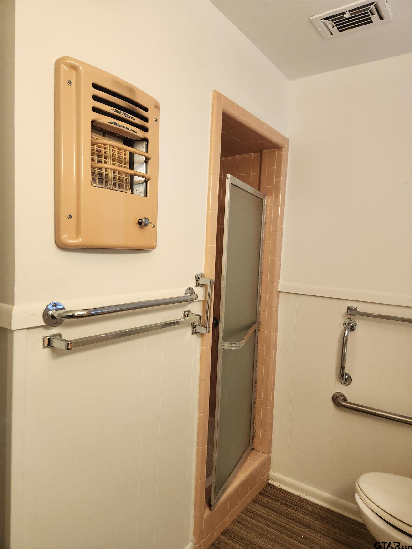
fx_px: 365
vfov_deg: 73.9
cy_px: 274
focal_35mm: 23
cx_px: 206
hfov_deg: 58.9
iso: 200
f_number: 1.8
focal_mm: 5.4
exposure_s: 1/120
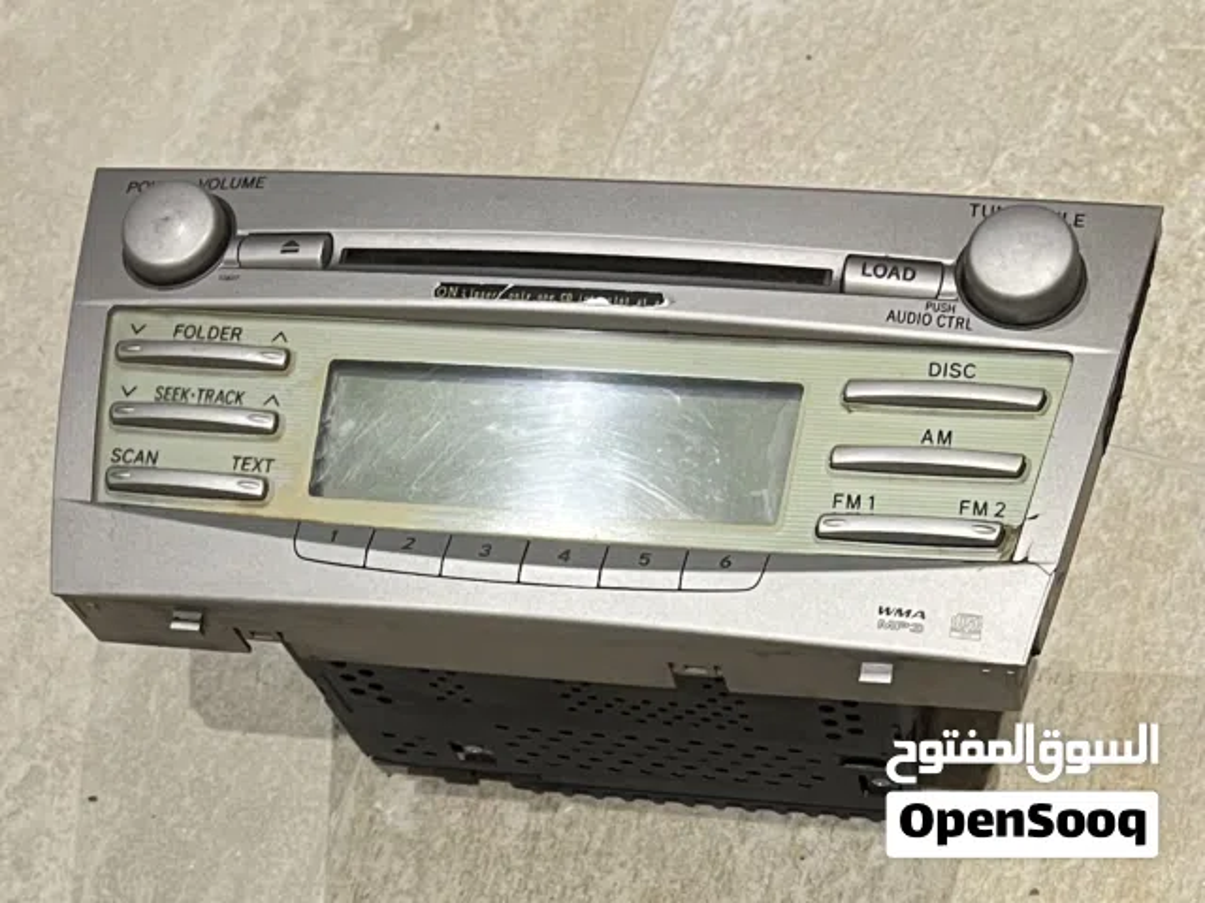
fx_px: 905
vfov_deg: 53.1
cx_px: 602
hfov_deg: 67.3
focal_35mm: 26
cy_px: 452
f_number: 1.5
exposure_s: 1/33
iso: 500
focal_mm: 5.7
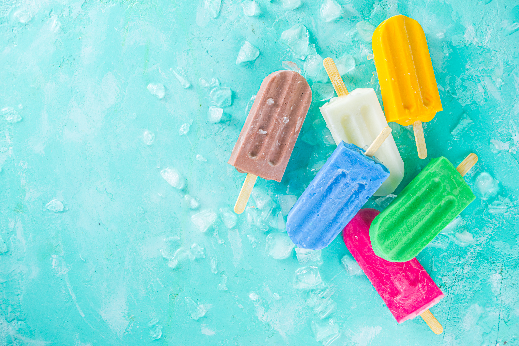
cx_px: 260
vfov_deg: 31.2
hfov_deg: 45.4
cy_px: 173
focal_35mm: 43
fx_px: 620
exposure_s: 1/50
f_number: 13
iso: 100
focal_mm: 42.5
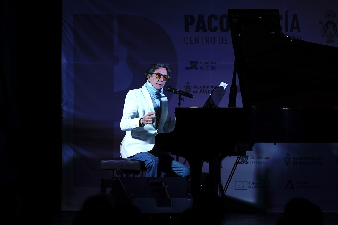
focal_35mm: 146
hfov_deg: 14.0
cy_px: 143
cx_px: 212
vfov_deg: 9.4
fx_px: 1371
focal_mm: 75
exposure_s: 1/100
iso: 100
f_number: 2.8
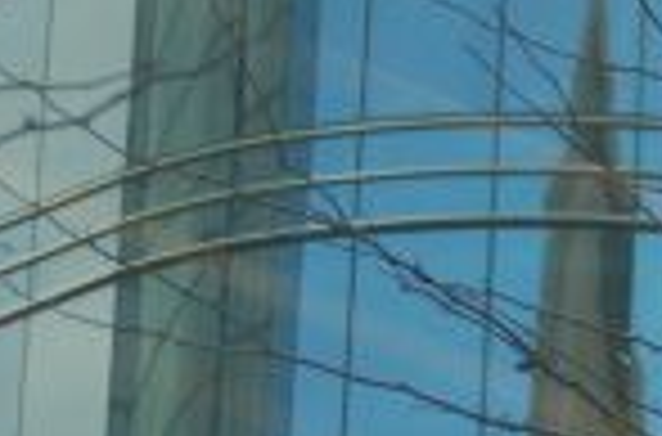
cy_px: 292
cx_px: 594
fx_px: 6709
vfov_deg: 3.7
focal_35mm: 366
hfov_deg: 5.6
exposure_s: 1/90
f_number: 4.8
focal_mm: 56
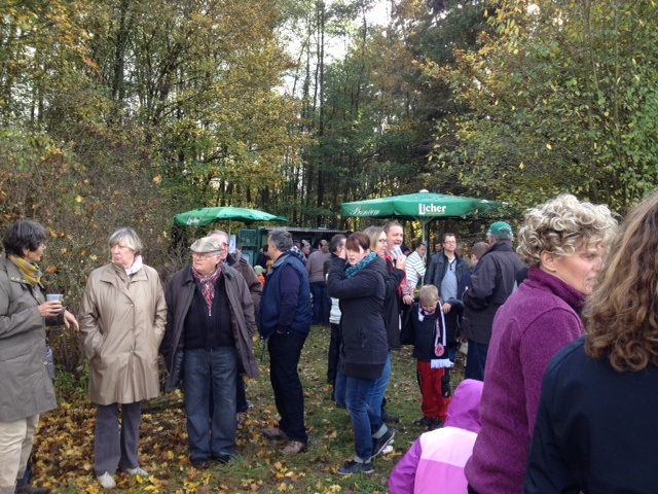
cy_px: 247
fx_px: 665
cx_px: 329
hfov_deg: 52.6
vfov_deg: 40.7
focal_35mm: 35
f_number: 2.4
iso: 50
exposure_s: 1/157
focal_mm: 4.28
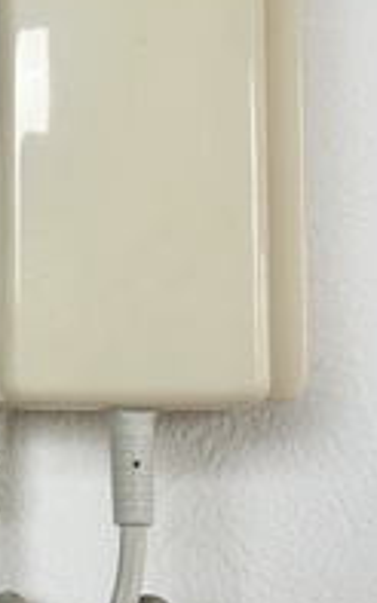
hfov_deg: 13.0
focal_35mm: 98
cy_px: 248
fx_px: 1612
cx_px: -78
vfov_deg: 21.2
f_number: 1.5
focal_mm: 5.7
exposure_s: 1/121
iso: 80
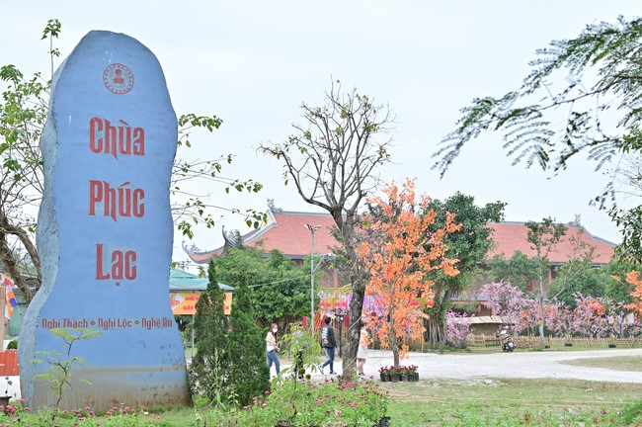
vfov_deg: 28.0
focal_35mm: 48
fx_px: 855
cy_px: 214
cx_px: 321
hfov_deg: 41.2
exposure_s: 1/100
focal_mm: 48
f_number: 8
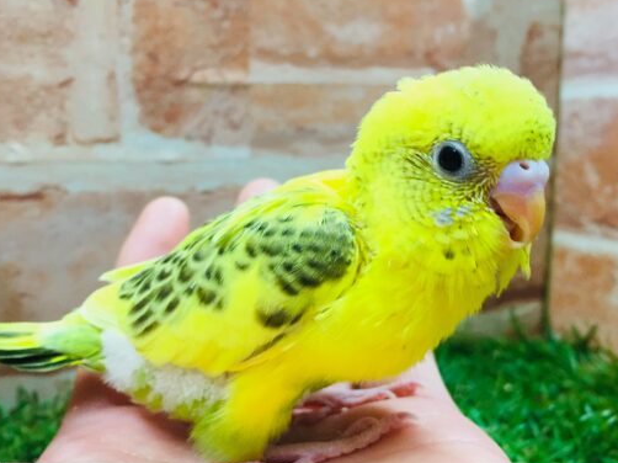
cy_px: 222
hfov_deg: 50.1
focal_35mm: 37
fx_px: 660
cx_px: 323
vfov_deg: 38.6
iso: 50
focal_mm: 4.15
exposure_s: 1/30
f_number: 2.2
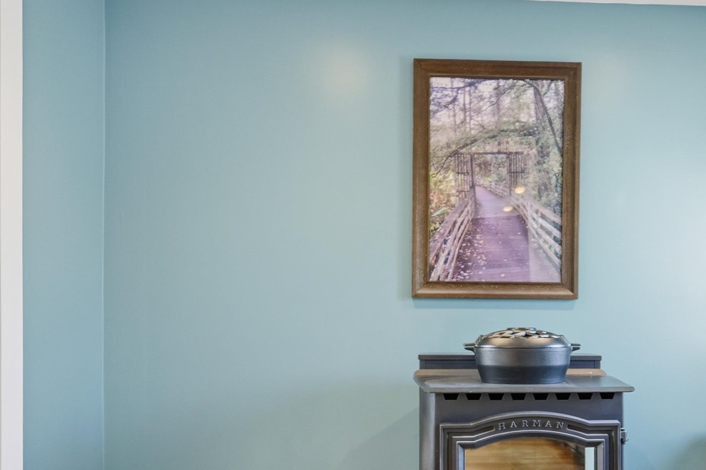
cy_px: 321
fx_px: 588
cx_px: 454
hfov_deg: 60.9
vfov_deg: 42.9
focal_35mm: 30
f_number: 4.5
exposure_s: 1/400
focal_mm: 14
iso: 800
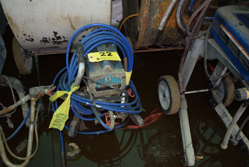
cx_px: 124
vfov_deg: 40.0
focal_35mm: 33
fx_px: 228
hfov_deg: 57.2
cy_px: 84
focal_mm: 22
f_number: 3.8
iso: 1250
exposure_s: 1/60
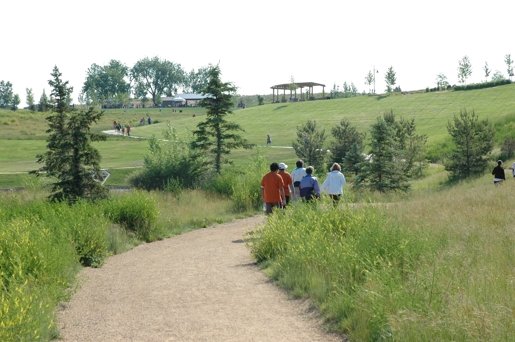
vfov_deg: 17.5
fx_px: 1115
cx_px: 258
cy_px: 171
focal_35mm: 78
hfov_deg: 26.0
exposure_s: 1/250
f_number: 8
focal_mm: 52
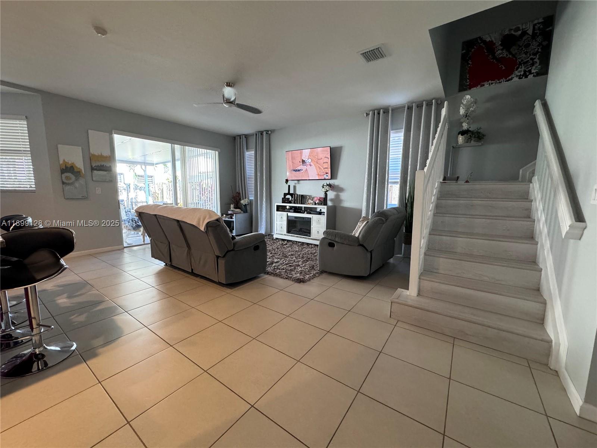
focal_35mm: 14
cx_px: 298
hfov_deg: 102.1
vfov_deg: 85.7
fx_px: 241
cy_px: 224
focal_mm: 2.22
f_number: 2.2
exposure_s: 1/60
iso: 400
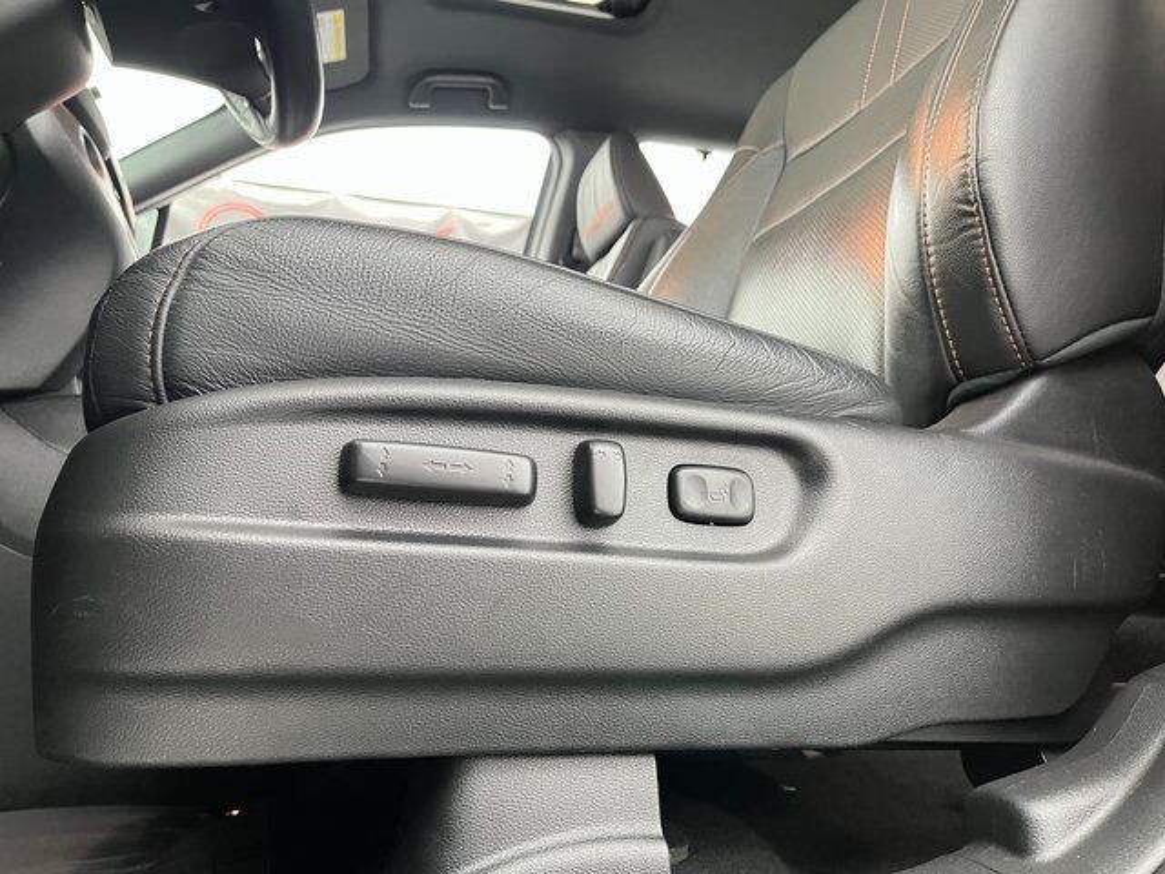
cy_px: 437
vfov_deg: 53.1
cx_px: 582
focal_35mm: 26
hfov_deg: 67.3
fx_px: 875
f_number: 1.6
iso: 800
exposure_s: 1/30
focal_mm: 5.1
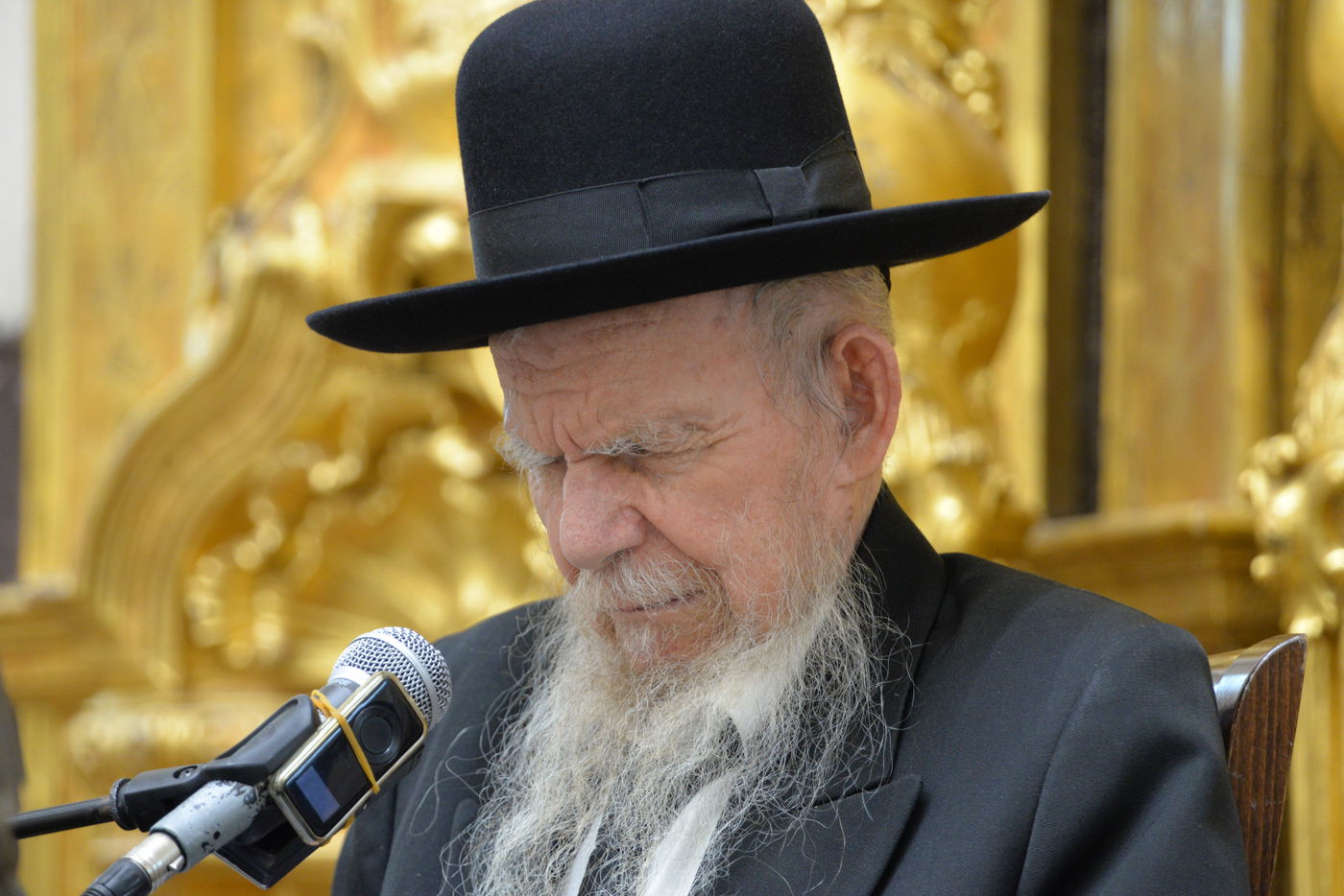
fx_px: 7841
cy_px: 448
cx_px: 672
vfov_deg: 6.5
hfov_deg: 9.8
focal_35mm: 210
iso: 3200
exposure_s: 1/160
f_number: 6.3
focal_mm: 210
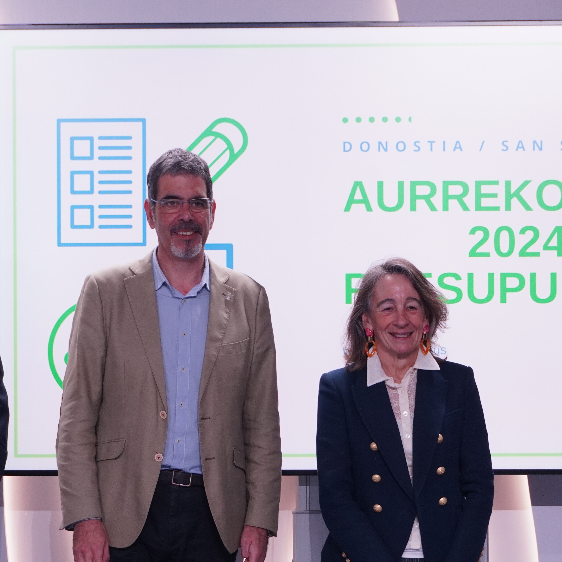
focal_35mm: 117
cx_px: 302
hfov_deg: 14.9
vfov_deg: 14.9
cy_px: 382
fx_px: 2149
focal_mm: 44
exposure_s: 1/100
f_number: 5.6
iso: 800
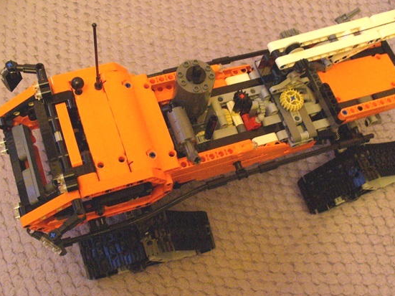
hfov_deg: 43.8
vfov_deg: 33.5
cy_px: 167
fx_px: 491
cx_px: 215
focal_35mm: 43
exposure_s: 1/8
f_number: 2.8
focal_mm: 6.1
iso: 400
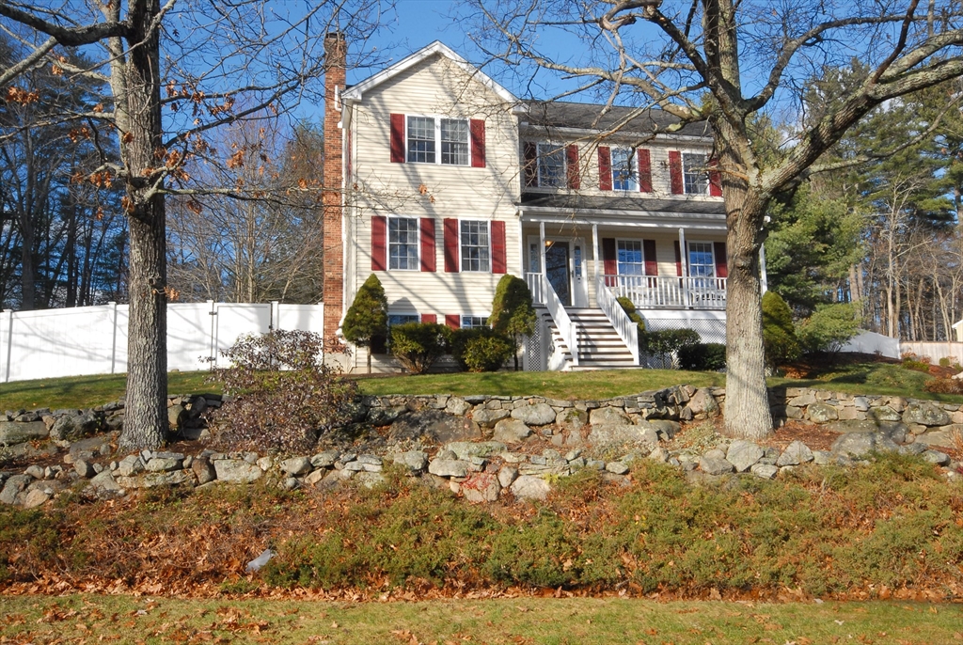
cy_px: 322
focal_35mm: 30
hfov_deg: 61.9
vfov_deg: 43.7
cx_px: 482
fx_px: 804
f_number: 20
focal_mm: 20
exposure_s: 1/60
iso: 400
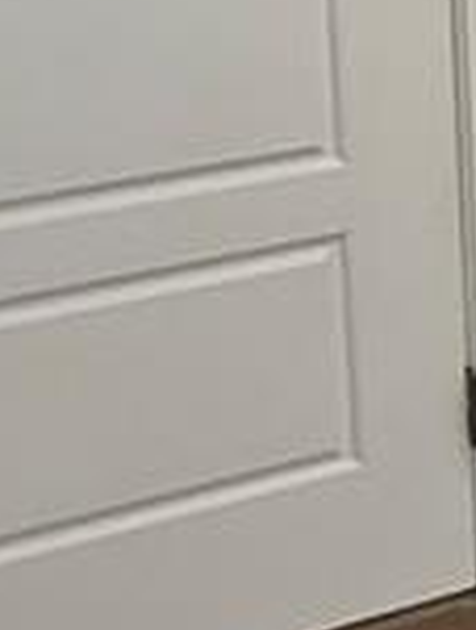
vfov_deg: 16.5
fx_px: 2027
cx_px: 1365
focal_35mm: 111
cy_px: -234
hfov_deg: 10.3
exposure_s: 1/120
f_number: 2.2
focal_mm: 2.22
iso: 160
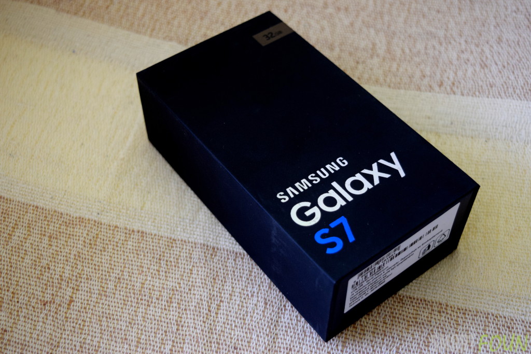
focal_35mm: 51
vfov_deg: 26.5
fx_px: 752
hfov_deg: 38.9
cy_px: 177
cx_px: 266
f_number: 4.5
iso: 800
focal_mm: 34
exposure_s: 1/60
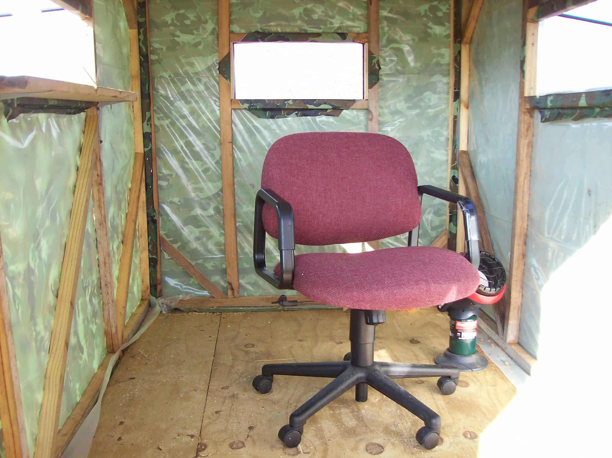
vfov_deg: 39.6
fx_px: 636
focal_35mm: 36
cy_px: 229
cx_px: 306
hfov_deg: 51.4
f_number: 2.7
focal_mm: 6
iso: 80
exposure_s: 1/122
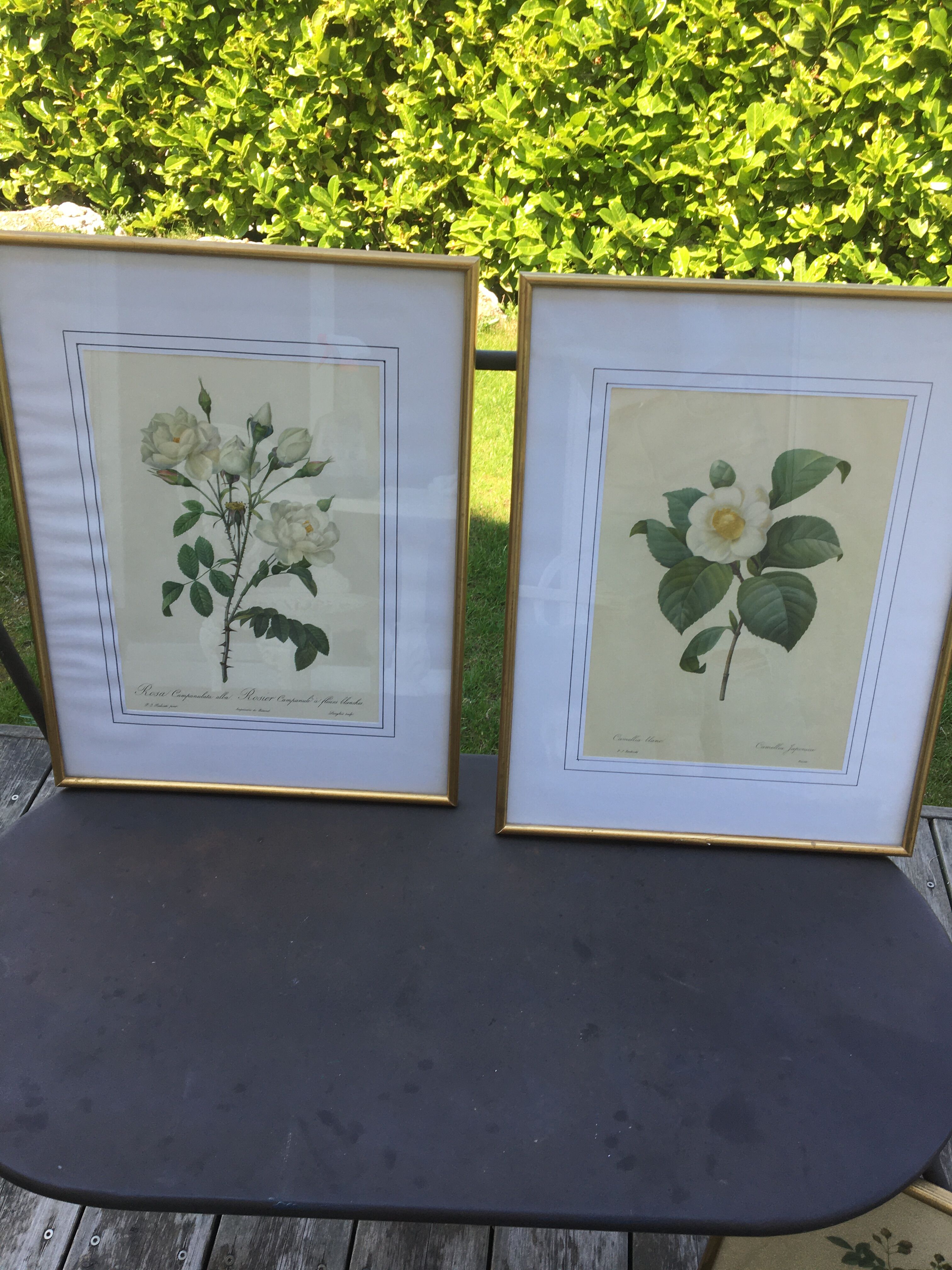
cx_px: 476
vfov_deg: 61.7
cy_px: 635
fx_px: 1063
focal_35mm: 29
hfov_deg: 48.2
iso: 25
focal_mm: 4.15
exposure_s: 1/296
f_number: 2.2
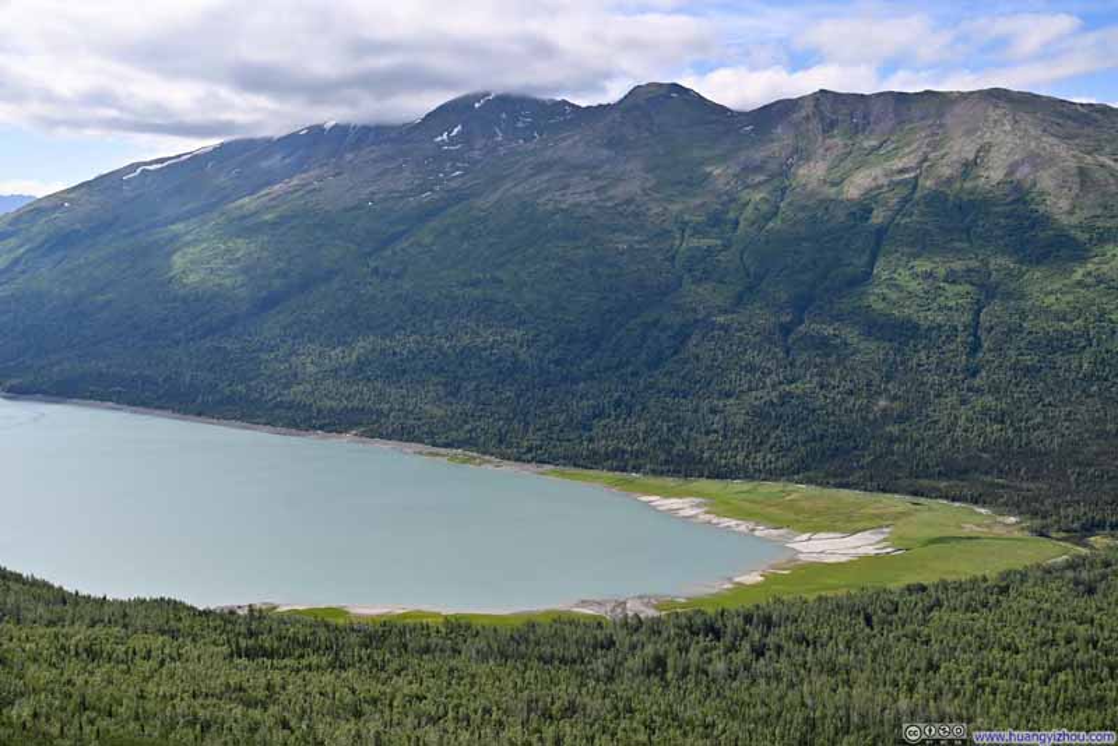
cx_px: 559
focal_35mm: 39
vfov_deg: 34.2
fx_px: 1212
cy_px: 373
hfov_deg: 49.5
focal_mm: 39
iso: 100
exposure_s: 1/500
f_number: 6.3
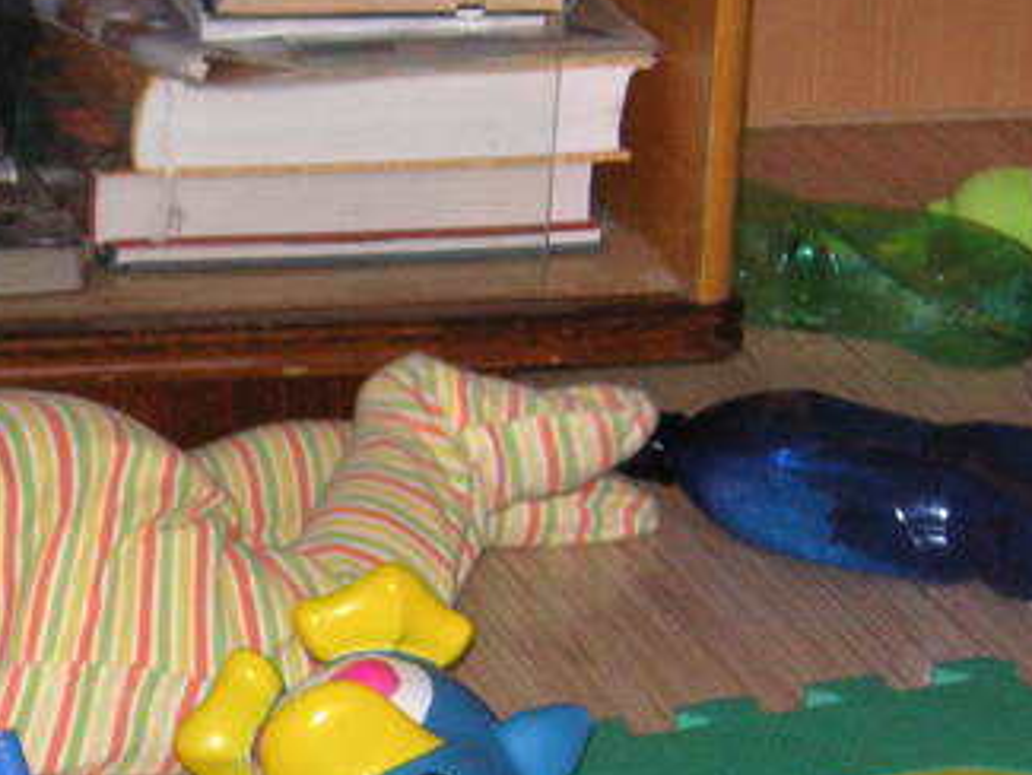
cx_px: -225
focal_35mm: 187
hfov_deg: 10.4
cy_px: 521
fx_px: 5577
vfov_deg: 7.9
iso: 160
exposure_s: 1/90
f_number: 4.4
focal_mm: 12.6
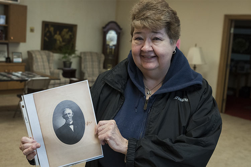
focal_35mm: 34
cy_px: 84
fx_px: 237
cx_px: 126
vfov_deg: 38.9
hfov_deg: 55.8
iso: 1250
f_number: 4.5
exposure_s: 1/160
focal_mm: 34
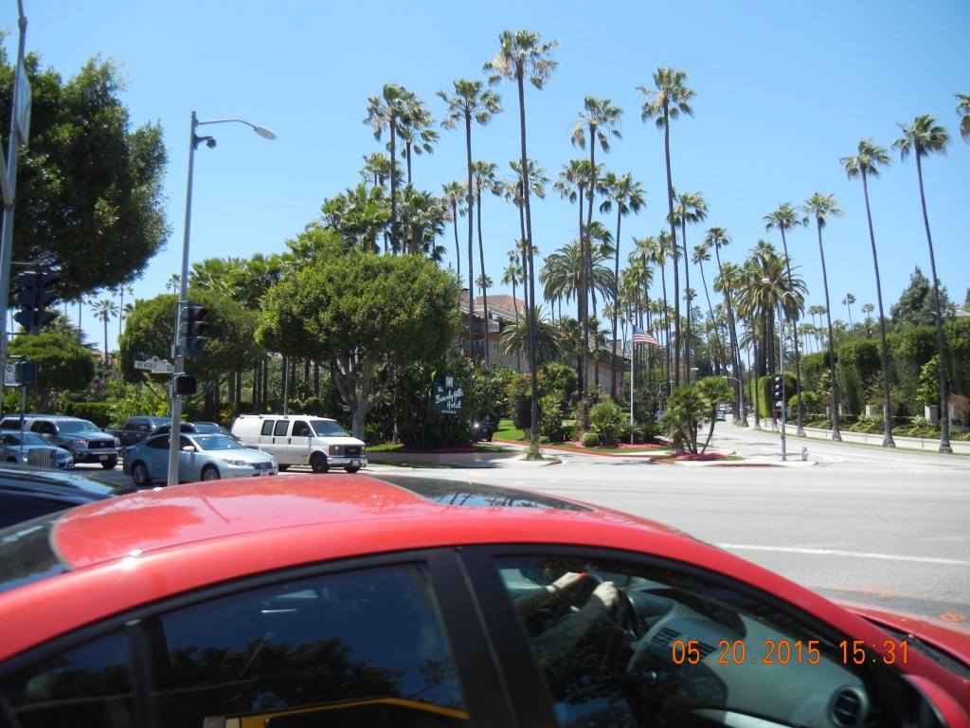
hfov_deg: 60.0
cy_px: 364
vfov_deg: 46.8
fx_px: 841
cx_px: 485
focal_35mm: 30
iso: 160
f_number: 7
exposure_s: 1/248
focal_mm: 5.4
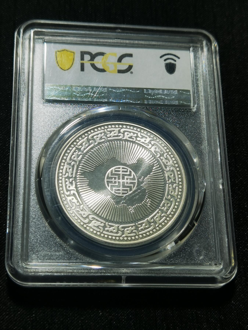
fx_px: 611
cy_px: 165
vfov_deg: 30.3
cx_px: 124
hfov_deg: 22.9
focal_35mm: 64
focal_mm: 6.67
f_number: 1.9
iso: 50
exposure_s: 1/119
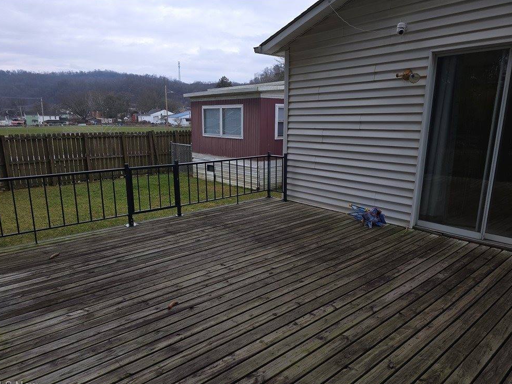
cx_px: 254
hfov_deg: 71.6
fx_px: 355
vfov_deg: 56.8
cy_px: 197
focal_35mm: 24
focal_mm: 6.3
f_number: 1.7
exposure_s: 1/120
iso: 16
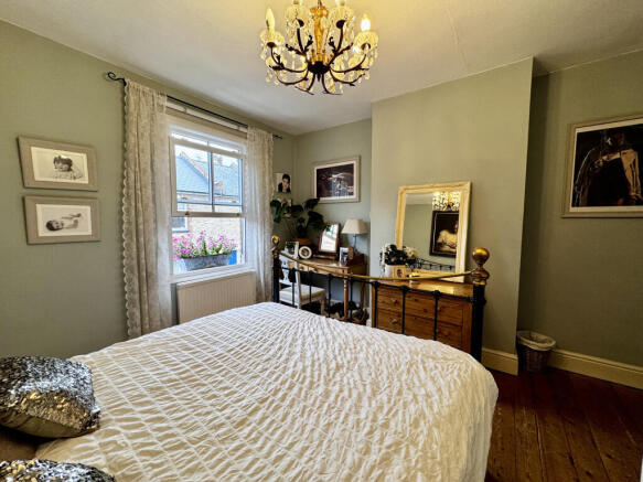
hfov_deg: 102.1
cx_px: 322
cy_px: 241
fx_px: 260
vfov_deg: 85.7
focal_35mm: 14
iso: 160
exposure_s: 1/100
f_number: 2.2
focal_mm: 2.22
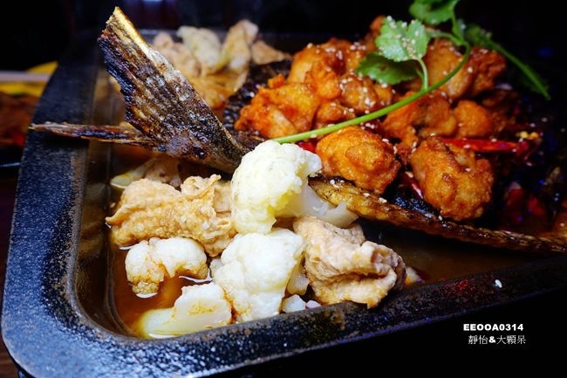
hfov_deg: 73.8
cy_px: 189
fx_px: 378
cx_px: 284
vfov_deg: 53.1
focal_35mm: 24
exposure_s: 1/80
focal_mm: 8.8
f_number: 3.2
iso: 125
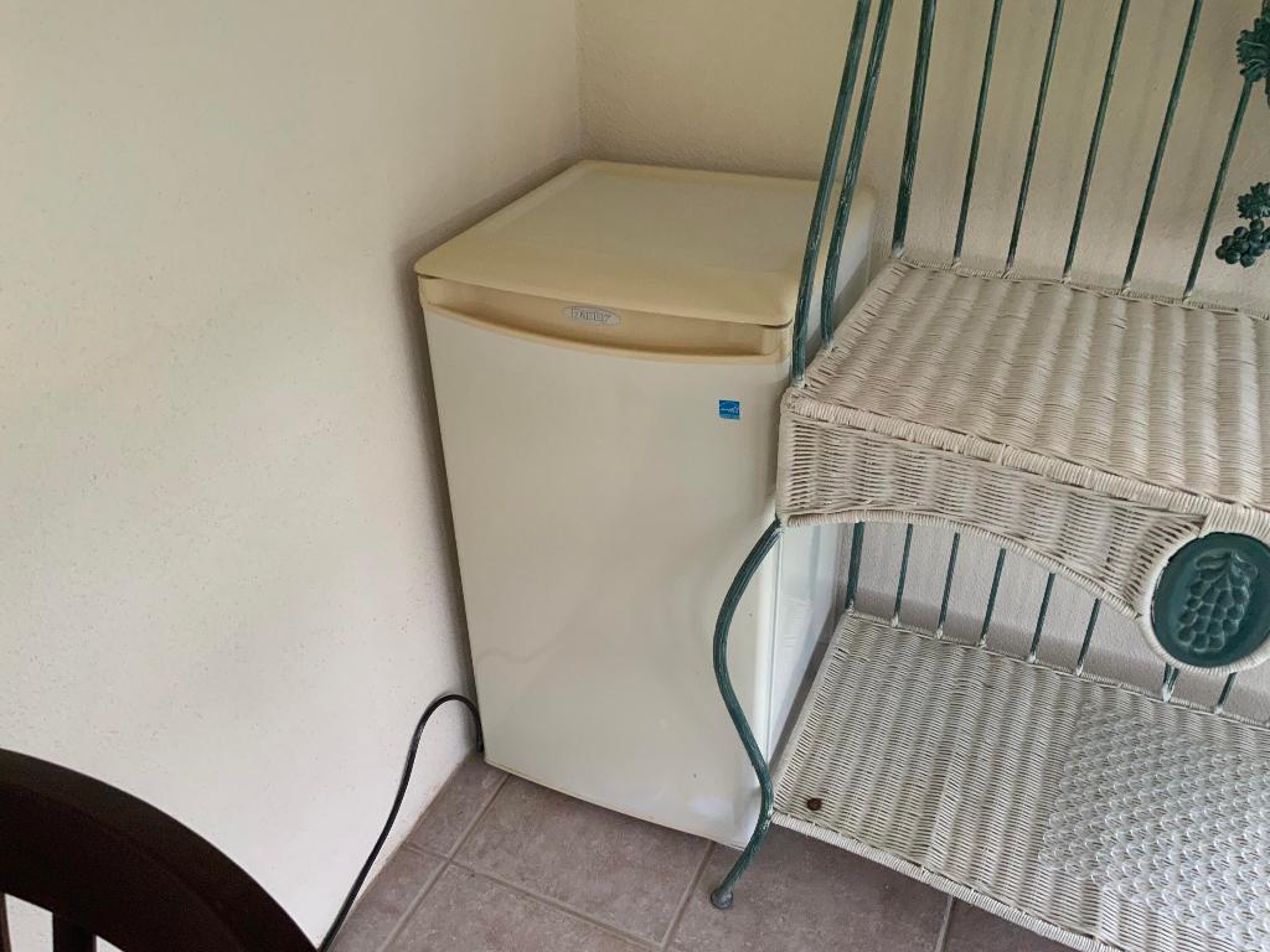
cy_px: 476
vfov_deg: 48.2
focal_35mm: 29
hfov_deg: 61.7
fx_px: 1064
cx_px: 635
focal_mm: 3
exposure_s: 1/60
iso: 80
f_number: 1.8
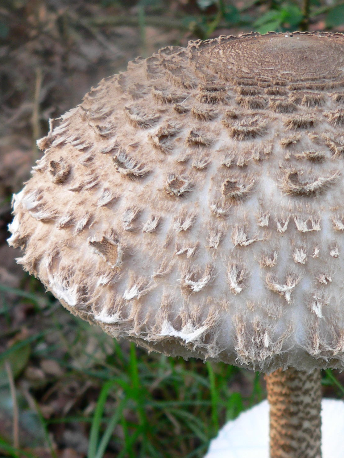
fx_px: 821
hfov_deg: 23.3
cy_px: 331
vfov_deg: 30.8
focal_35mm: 62
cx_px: 273
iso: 80
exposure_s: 1/50
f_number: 2.8
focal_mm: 6
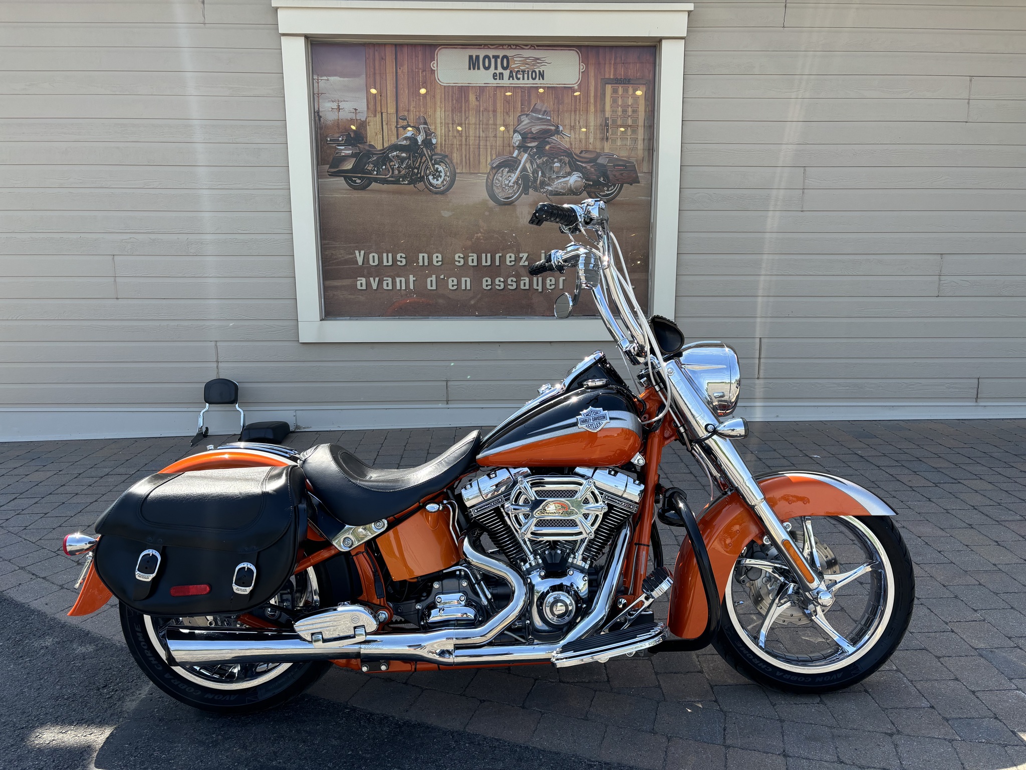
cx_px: 513
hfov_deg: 67.3
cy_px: 385
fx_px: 771
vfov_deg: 53.1
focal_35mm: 26
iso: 50
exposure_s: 1/844
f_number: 1.6
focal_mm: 5.96
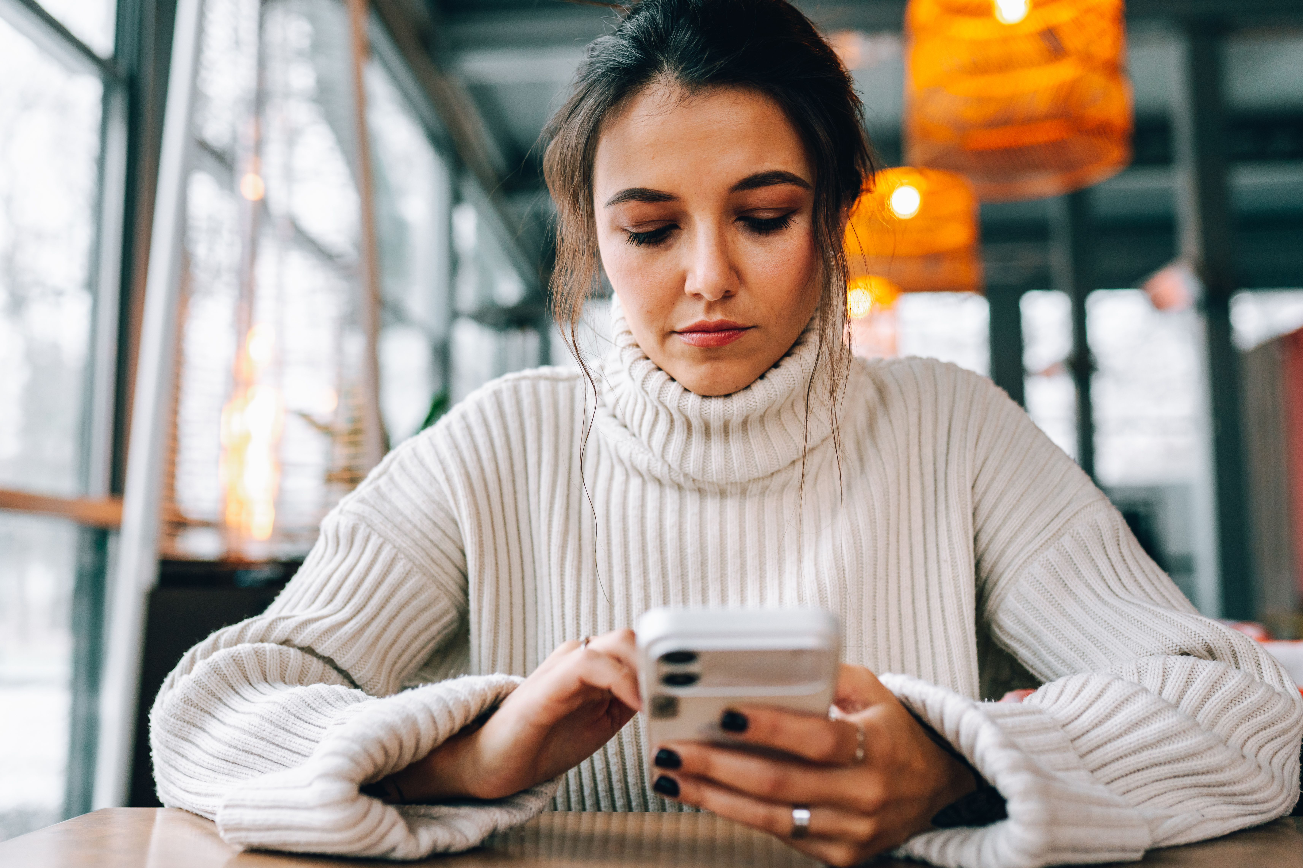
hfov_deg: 54.4
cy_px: 434
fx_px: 1267
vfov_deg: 37.9
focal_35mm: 35
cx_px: 652
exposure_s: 1/200
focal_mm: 35
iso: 500
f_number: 2.2
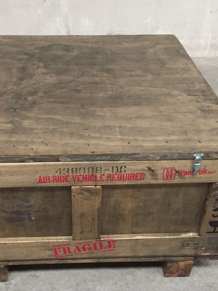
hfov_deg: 32.7
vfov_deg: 42.9
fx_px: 369
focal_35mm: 44
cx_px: 80
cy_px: 144
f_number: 2.2
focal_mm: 4.15
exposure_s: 1/25
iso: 250
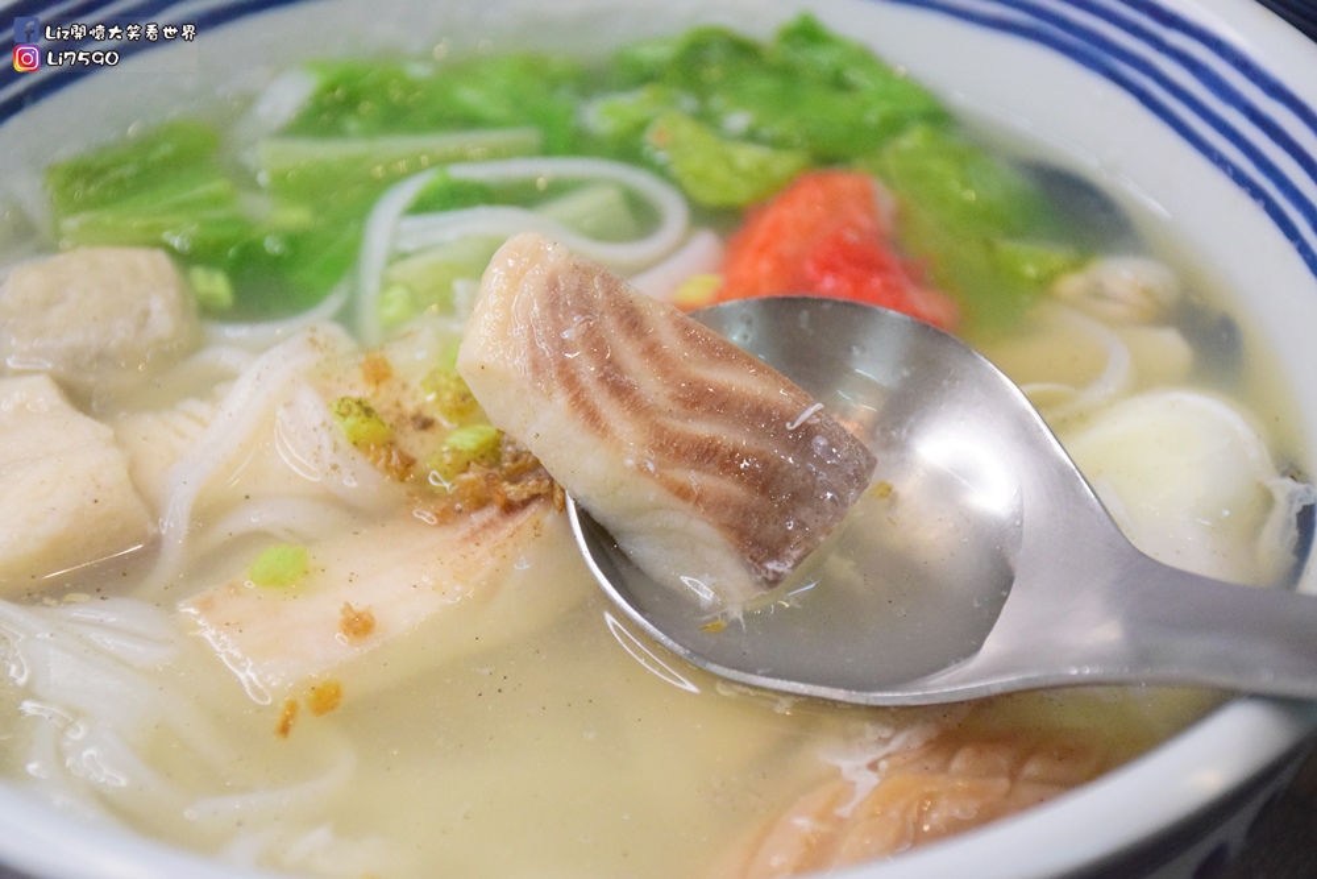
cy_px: 440
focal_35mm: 99
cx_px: 658
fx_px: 3622
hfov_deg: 20.6
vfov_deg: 13.8
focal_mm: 66
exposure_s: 1/640
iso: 6400
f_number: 6.3
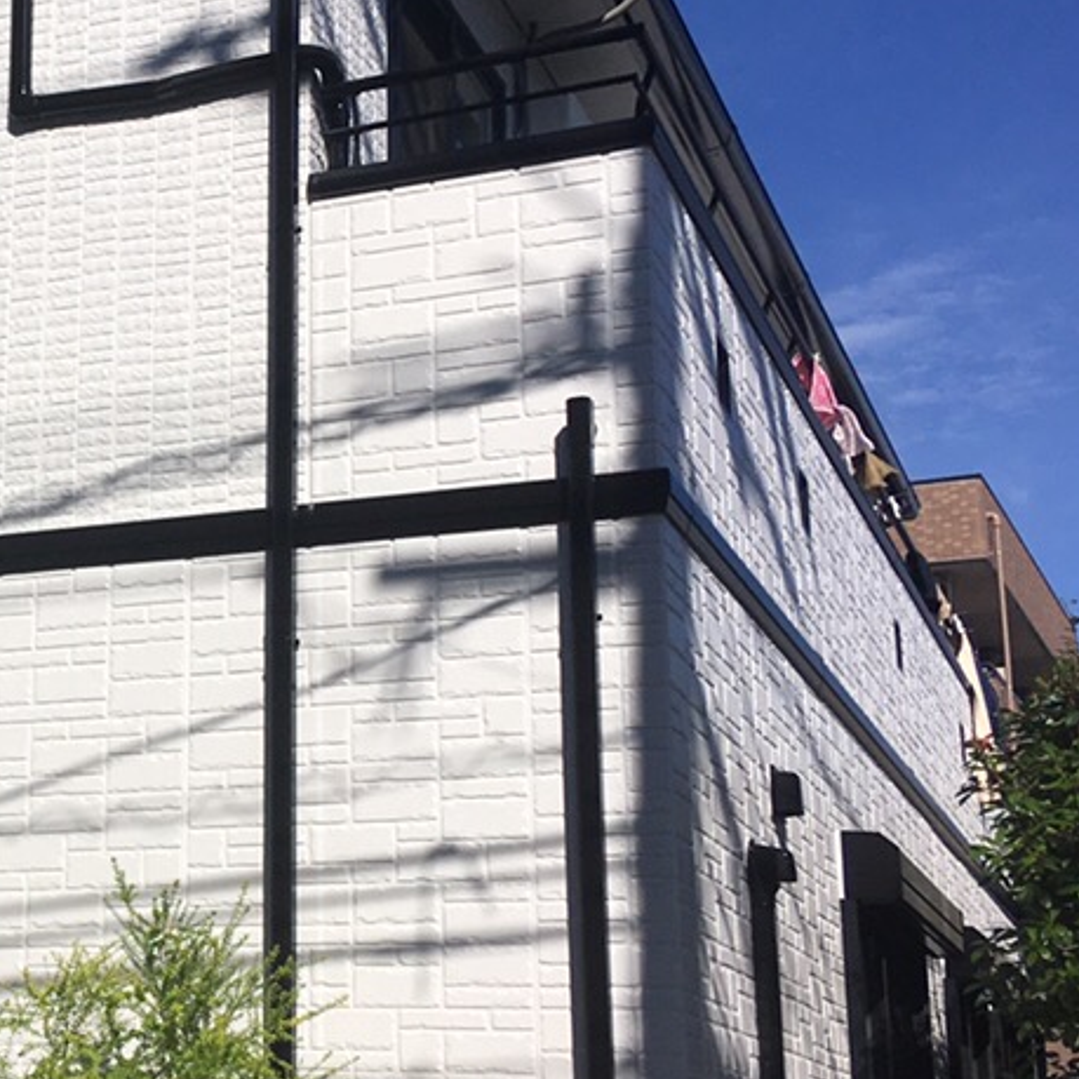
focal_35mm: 67
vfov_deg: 25.7
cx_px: -26
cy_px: 545
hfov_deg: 24.4
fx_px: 2363
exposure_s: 1/4274
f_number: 2.2
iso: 25
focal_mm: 4.15
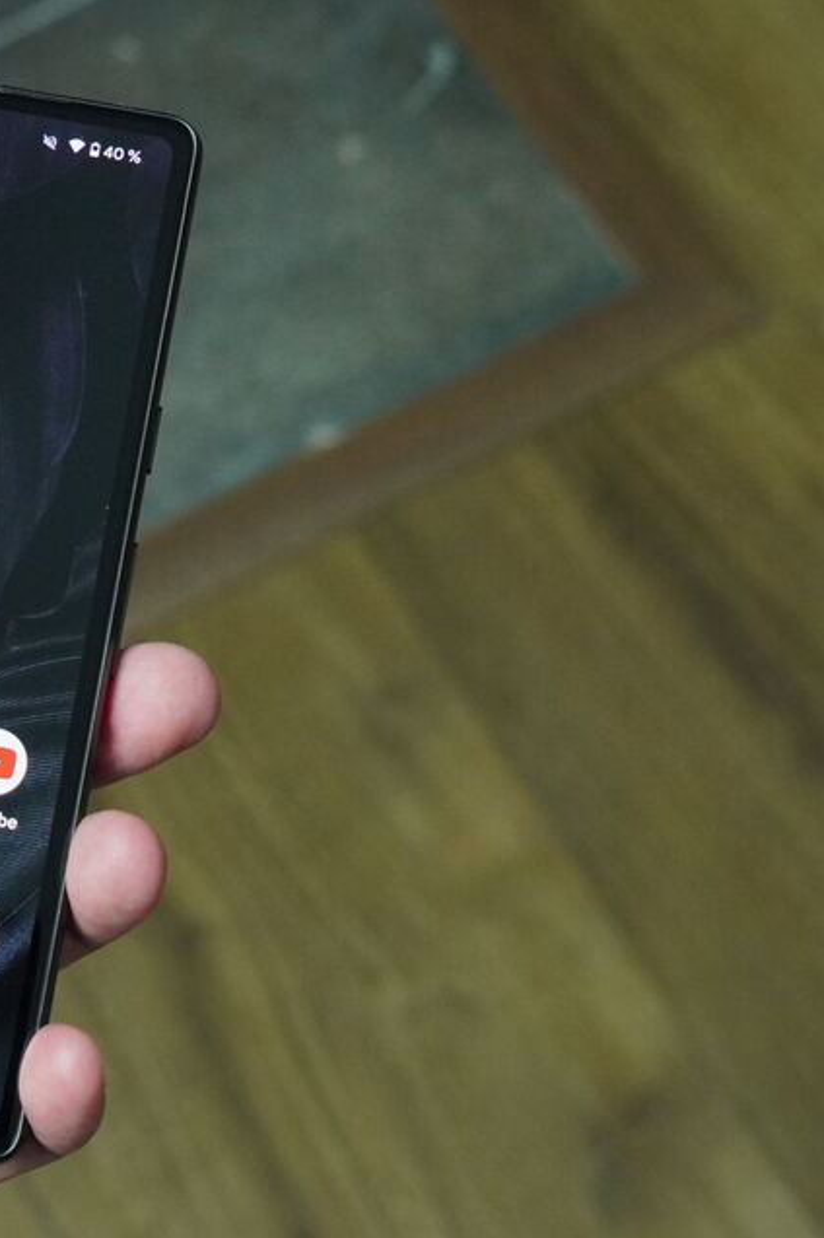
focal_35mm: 86
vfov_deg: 23.7
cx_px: -104
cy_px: 618
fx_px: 2956
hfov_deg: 15.4
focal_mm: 38
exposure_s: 1/160
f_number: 6.3
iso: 2500
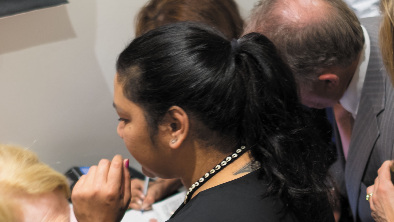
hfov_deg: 22.2
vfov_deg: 12.6
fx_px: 1003
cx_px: 203
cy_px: 87
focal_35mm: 96
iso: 200
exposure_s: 1/30
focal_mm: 23
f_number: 1.4
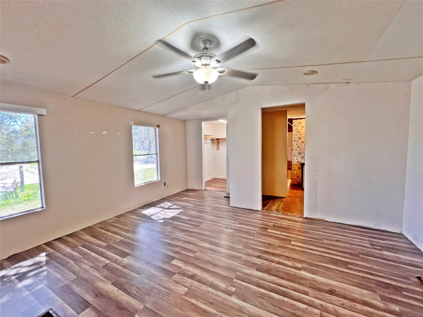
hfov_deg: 106.2
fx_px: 159
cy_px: 158
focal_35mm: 13
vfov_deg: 89.9
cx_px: 212
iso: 160
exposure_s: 1/60
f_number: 1.8
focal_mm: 1.57
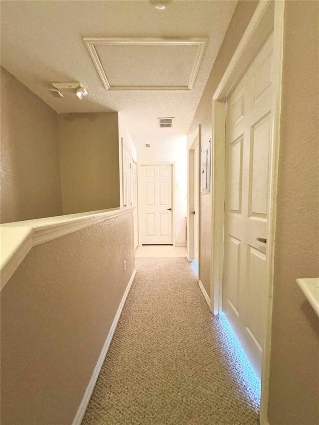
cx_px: 160
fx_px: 172
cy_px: 212
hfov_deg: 85.7
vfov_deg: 102.1
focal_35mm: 14
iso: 320
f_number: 2.2
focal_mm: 2.22
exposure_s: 1/60
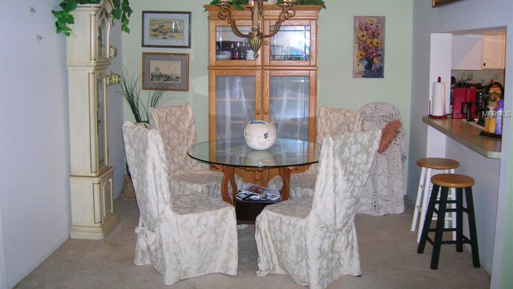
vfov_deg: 31.1
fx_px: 517
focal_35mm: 38
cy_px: 114
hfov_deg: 52.8
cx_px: 250
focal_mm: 5.7
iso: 200
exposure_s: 1/60.1
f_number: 2.9
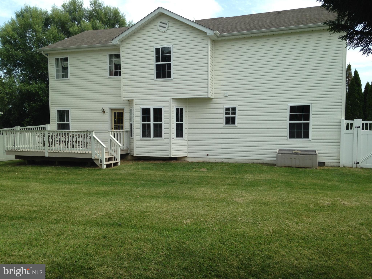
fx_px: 355
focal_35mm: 33
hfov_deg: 55.4
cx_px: 186
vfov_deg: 42.9
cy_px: 140
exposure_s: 1/889
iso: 50
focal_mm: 4.12
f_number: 2.4
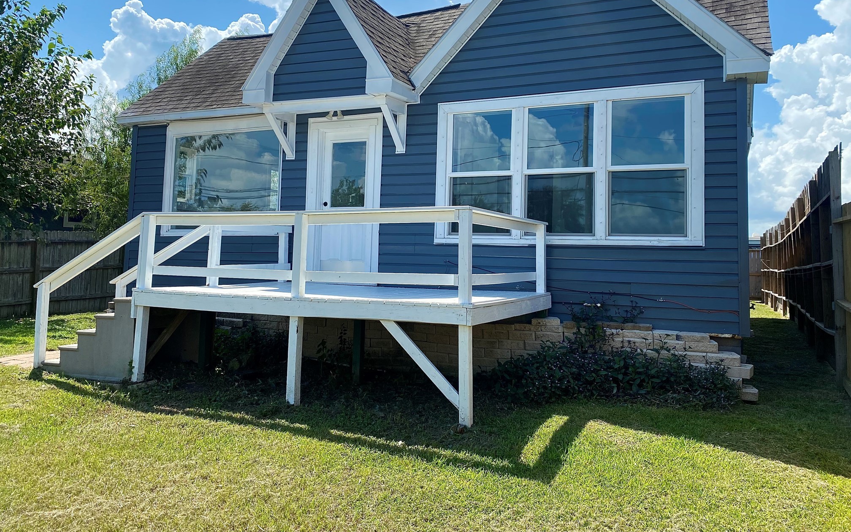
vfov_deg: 44.4
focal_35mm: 28
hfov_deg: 66.5
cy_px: 220
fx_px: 649
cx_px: 426
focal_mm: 4.25
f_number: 1.8
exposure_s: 1/2625
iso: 32
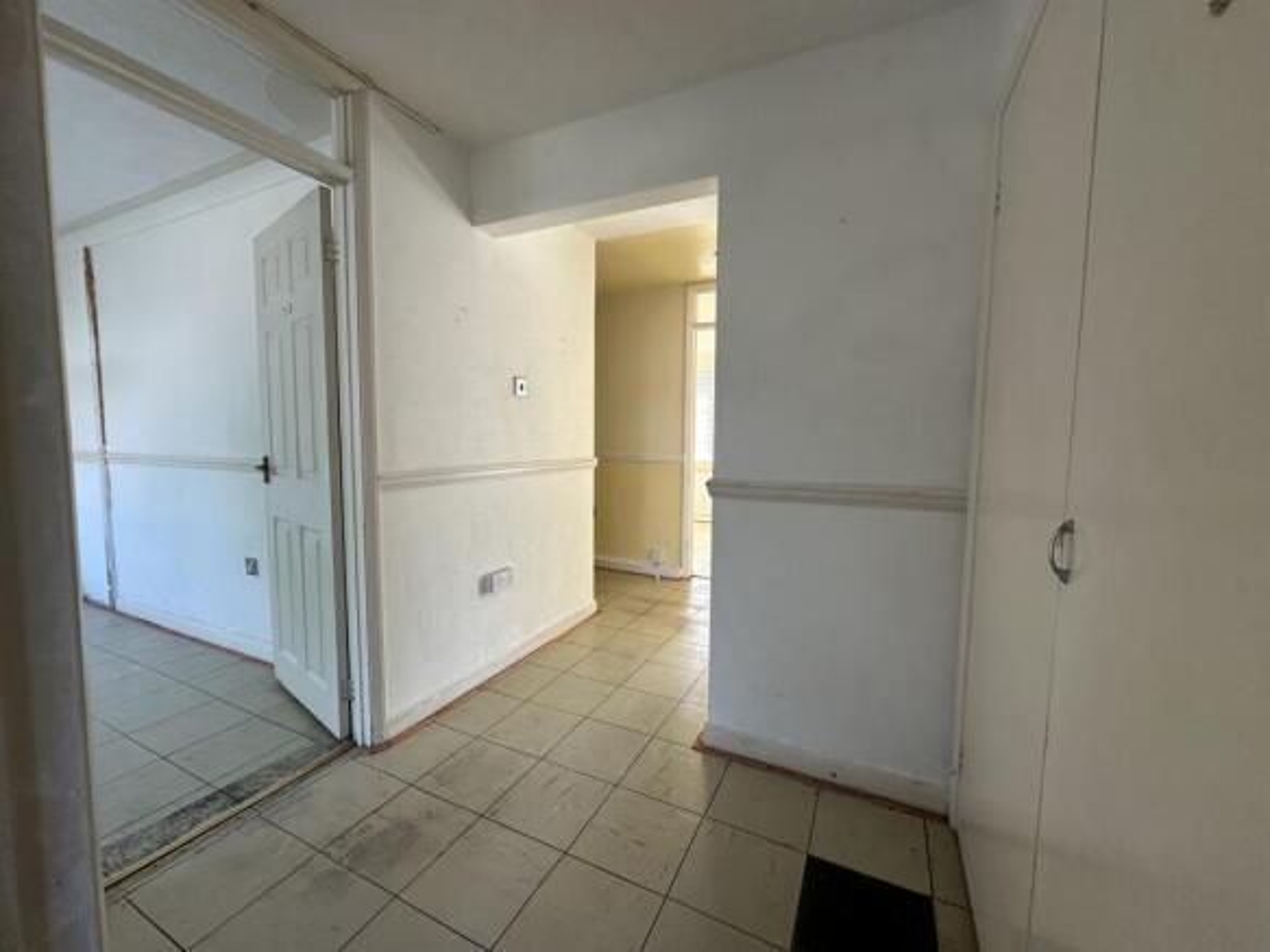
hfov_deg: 102.1
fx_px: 514
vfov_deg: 85.7
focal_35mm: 14
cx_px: 635
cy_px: 476
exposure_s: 1/99
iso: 100
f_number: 2.2
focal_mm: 2.22
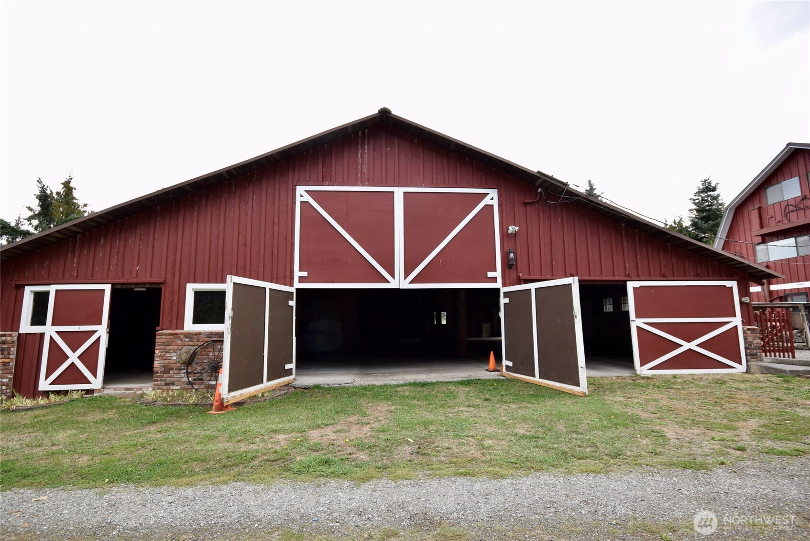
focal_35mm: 17
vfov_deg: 69.7
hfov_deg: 92.4
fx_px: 388
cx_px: 405
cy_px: 270
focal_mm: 11.5
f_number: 8
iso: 400
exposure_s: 1/250
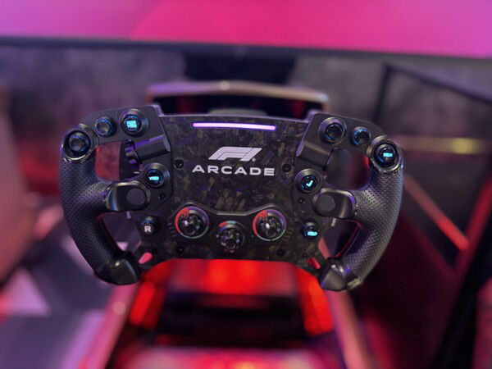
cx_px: 246
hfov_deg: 71.6
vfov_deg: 56.8
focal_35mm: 24
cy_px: 184
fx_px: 341
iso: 1000
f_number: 1.78
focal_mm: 6.76
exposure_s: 1/16
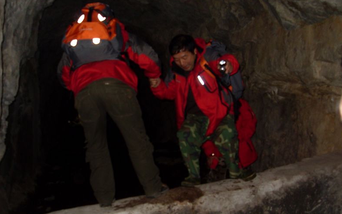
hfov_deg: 49.3
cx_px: 174
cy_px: 119
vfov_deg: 32.0
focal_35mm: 40
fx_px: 373
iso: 100
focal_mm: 6.3
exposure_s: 1/45
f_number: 2.8
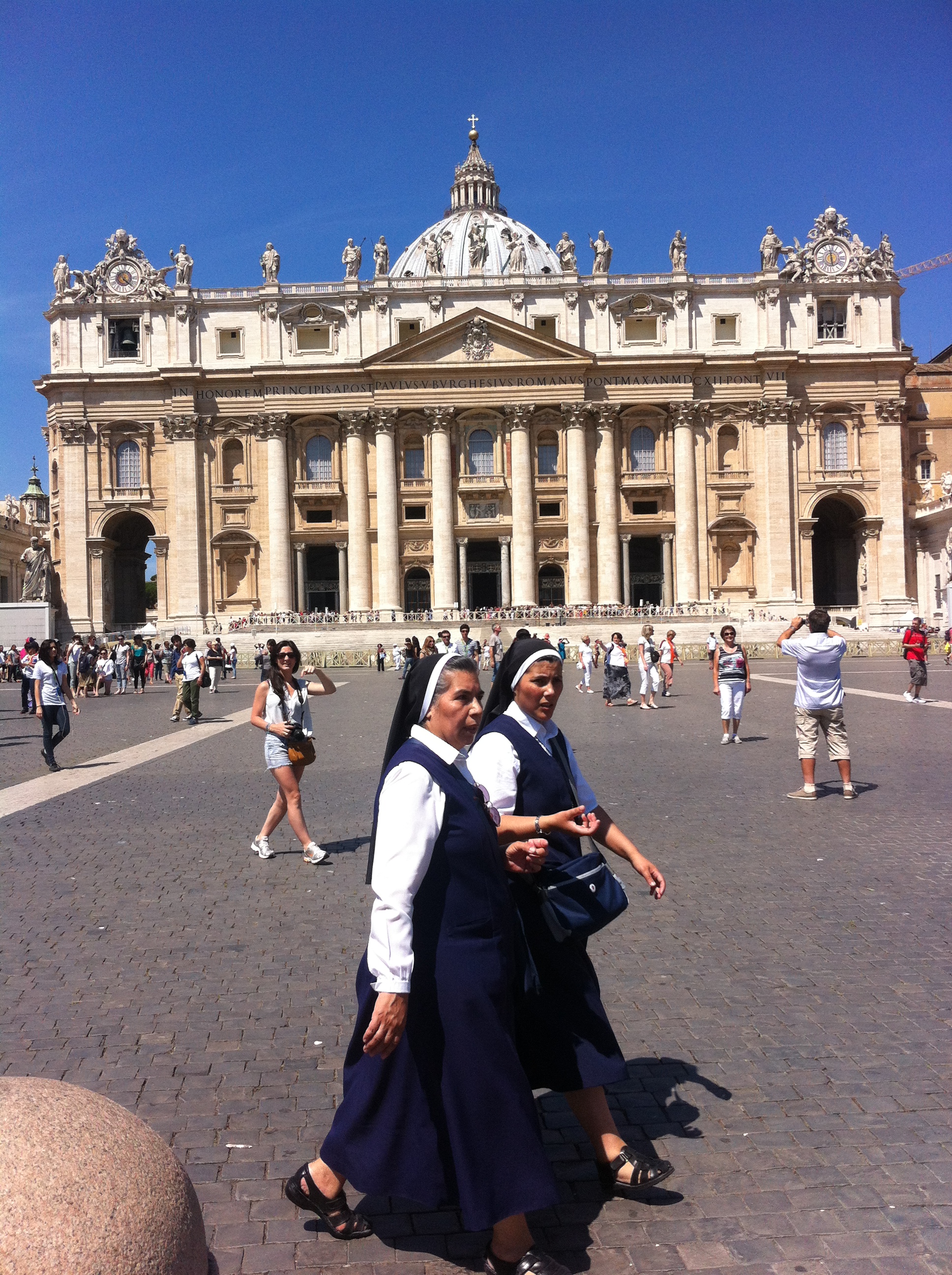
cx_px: 476
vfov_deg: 52.7
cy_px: 638
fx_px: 1287
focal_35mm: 35
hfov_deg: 40.6
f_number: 2.8
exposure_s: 1/1885
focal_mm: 3.85
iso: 80
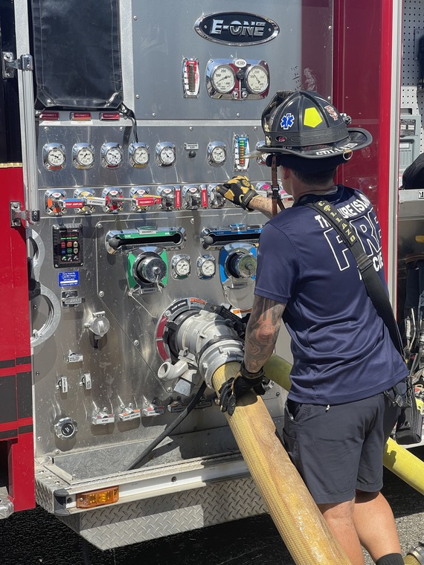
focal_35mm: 64
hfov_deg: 22.9
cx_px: 212
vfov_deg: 30.3
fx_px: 1045
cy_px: 282
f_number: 2.2
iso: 20
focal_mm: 7.5
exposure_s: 1/742
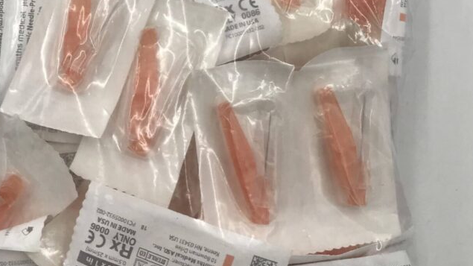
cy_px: 87
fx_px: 803
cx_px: 153
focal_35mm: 64
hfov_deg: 32.5
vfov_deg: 18.8
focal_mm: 3.99
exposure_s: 1/176
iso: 20
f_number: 1.8
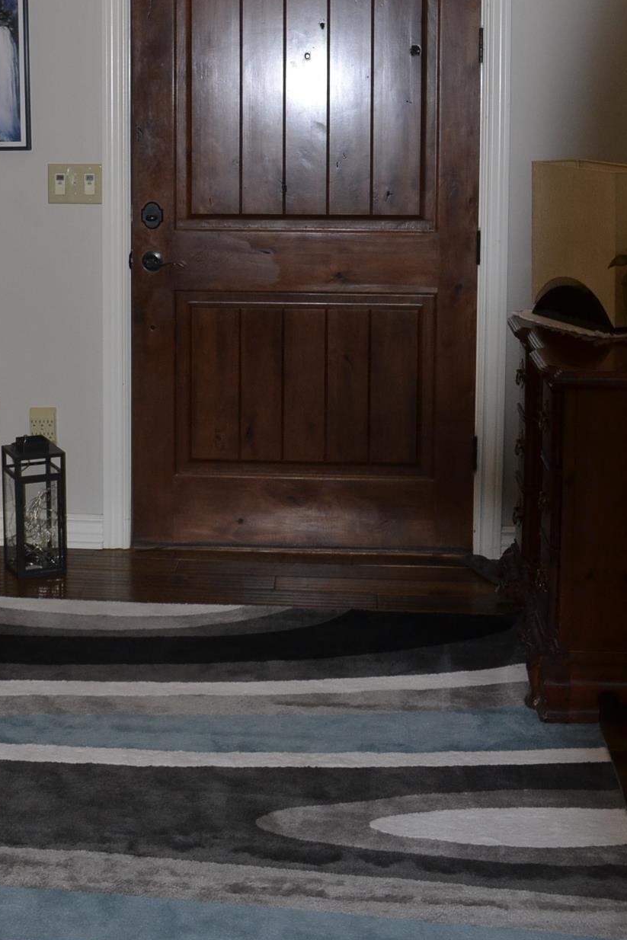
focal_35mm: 56
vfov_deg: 34.6
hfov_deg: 24.0
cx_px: 171
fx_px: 1462
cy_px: 190
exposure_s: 1/60
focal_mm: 20
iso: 400
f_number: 8
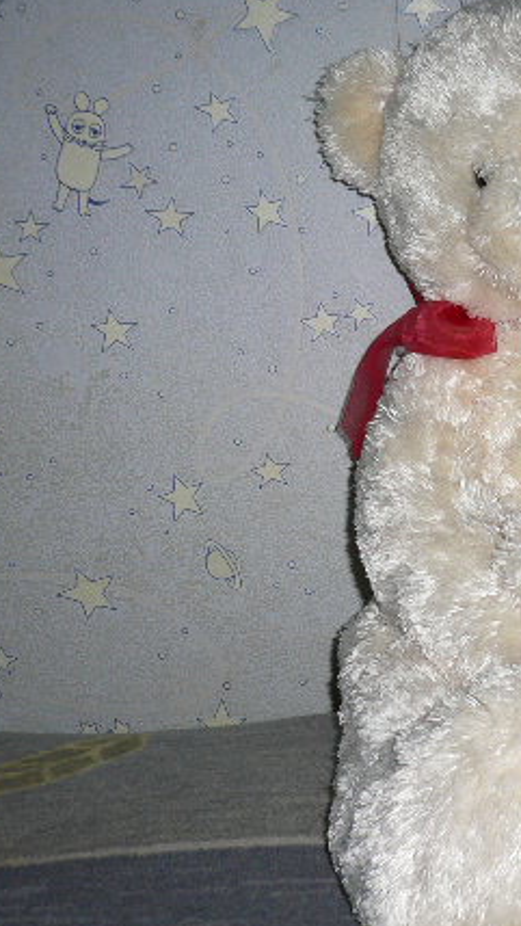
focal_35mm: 57
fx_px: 1399
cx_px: 523
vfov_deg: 36.6
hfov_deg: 20.4
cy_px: 439
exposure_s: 1/60
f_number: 2.8
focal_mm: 5.8
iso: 100
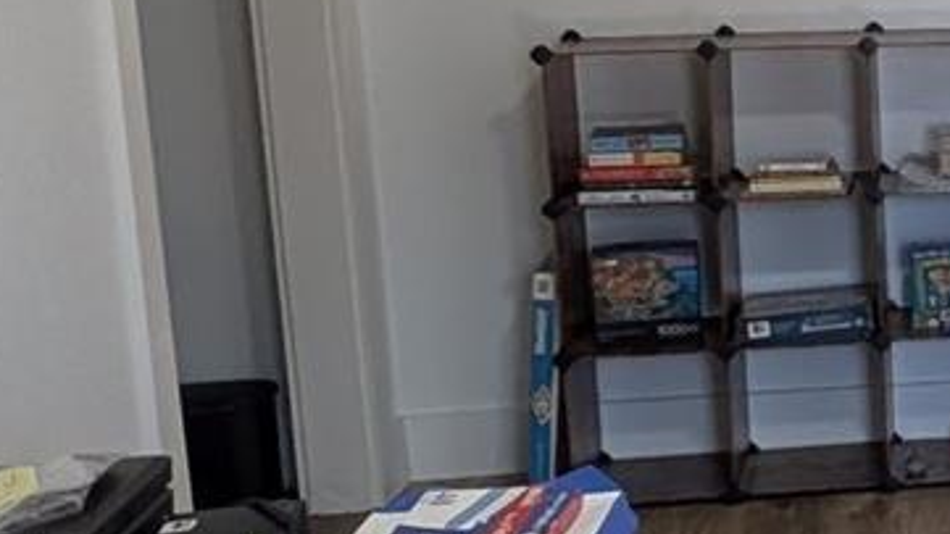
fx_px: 1864
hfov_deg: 23.3
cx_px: 1403
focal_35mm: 74
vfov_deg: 16.3
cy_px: 174
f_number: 1.95
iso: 170
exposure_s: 1/40
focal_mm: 2.23
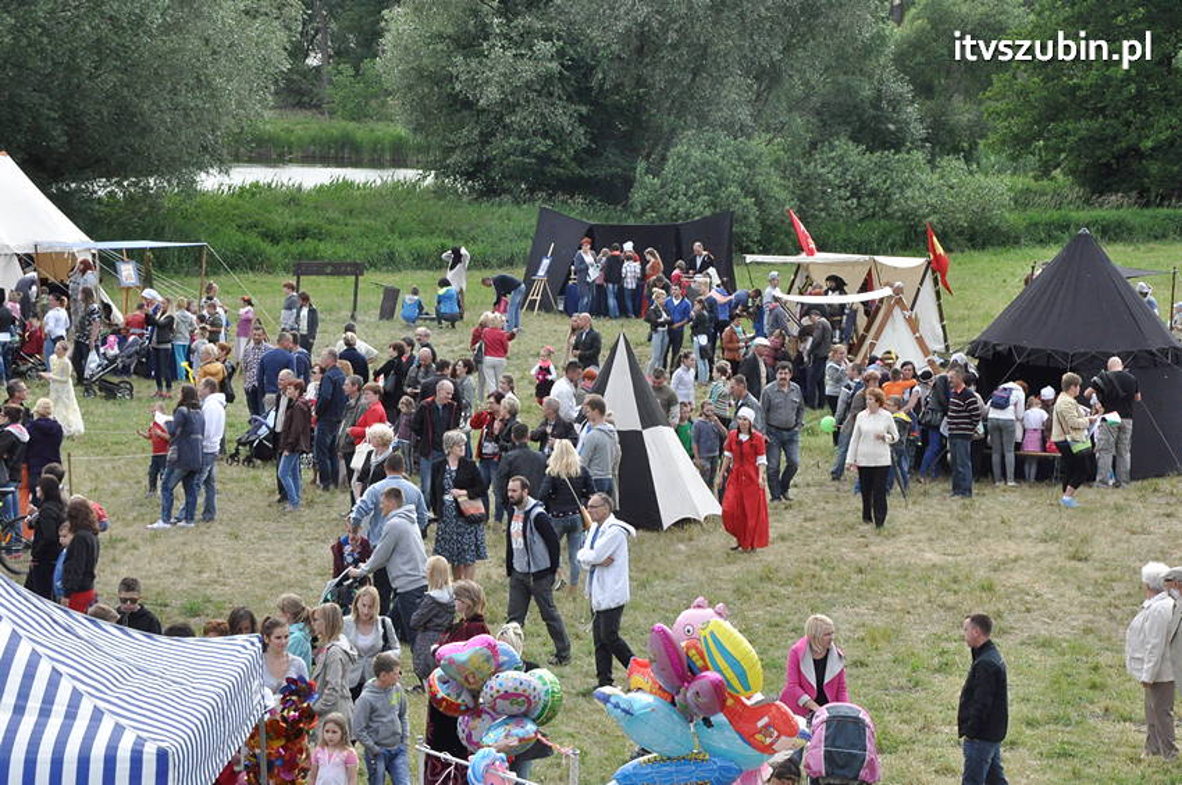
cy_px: 392
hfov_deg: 19.5
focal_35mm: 105
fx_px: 3444
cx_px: 591
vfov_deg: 13.0
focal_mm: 70
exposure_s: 1/160
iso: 1250
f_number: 20
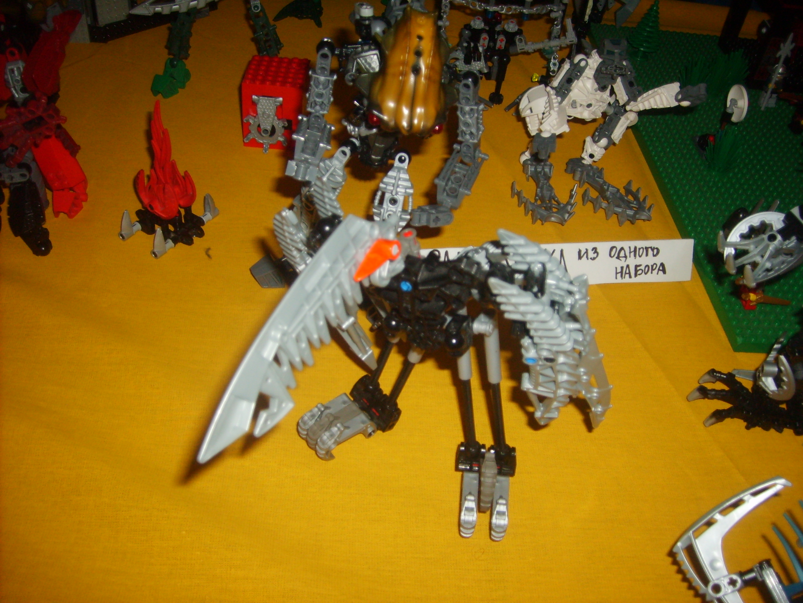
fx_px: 812
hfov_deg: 52.6
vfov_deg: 40.7
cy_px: 302
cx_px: 402
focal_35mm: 35
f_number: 2.8
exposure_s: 1/45
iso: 100
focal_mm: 5.8
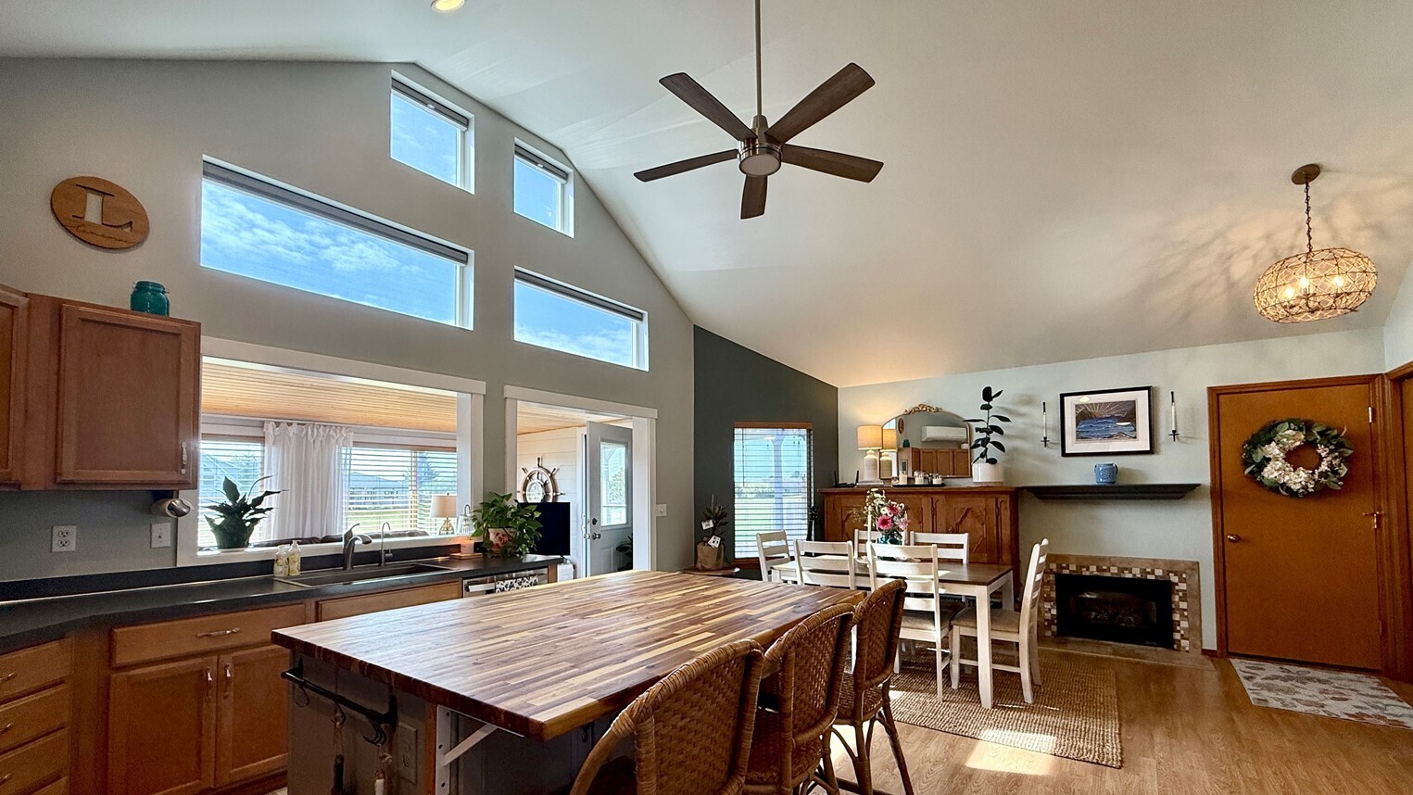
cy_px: 467
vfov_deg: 66.6
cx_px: 719
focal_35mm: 16
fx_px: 600
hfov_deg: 99.4
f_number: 2.2
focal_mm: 2.22
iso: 100
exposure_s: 1/120
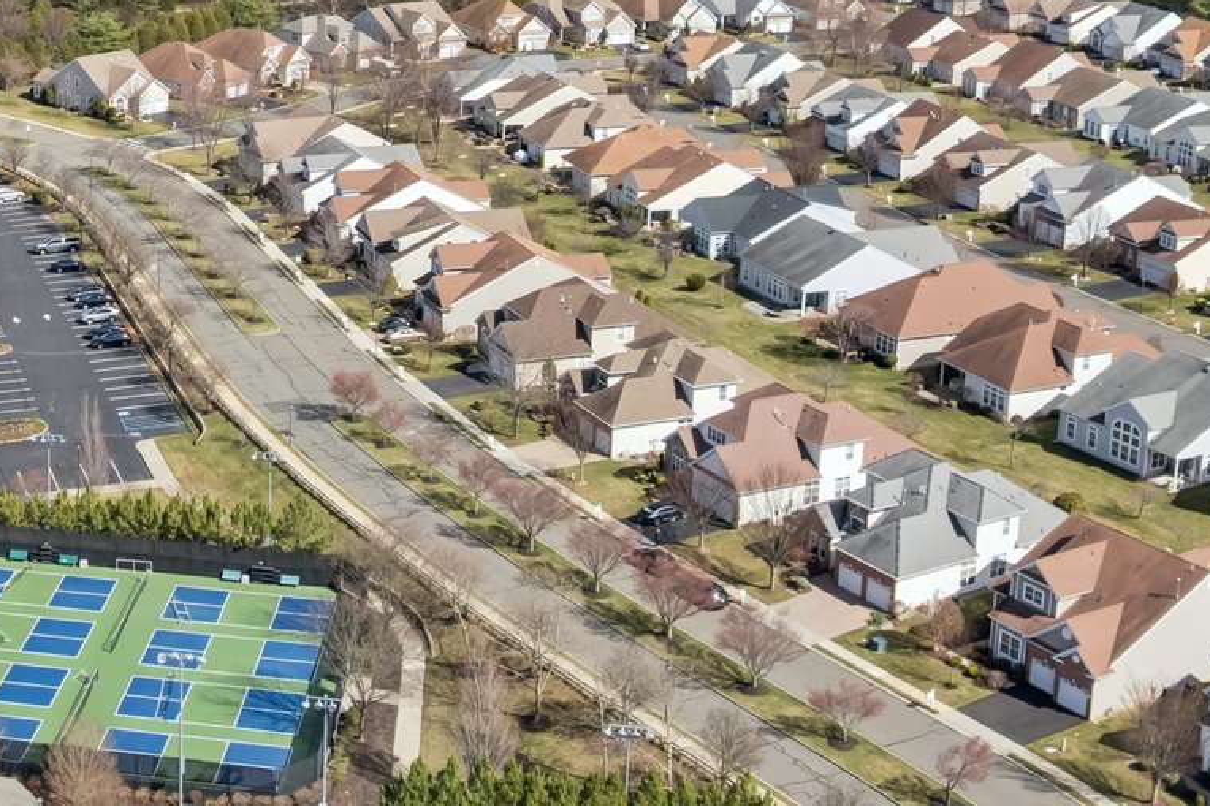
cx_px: 141
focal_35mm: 59
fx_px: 1983
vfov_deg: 22.5
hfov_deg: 32.4
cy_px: 113
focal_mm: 8.4
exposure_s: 1/2500
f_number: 2.8
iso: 130
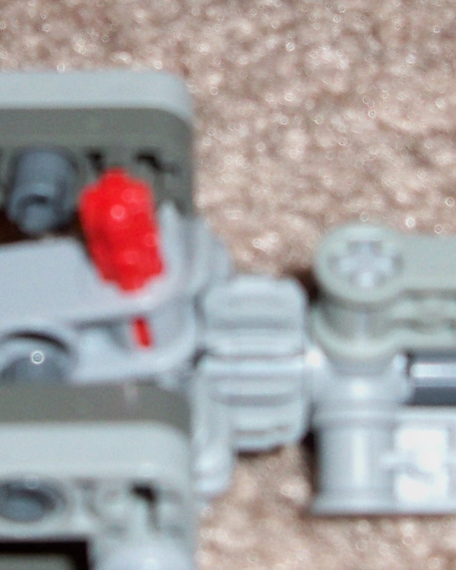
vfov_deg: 12.8
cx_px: 254
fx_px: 2530
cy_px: 369
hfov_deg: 10.3
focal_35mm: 150
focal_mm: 6.2
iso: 200
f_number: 3.5
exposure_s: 1/30
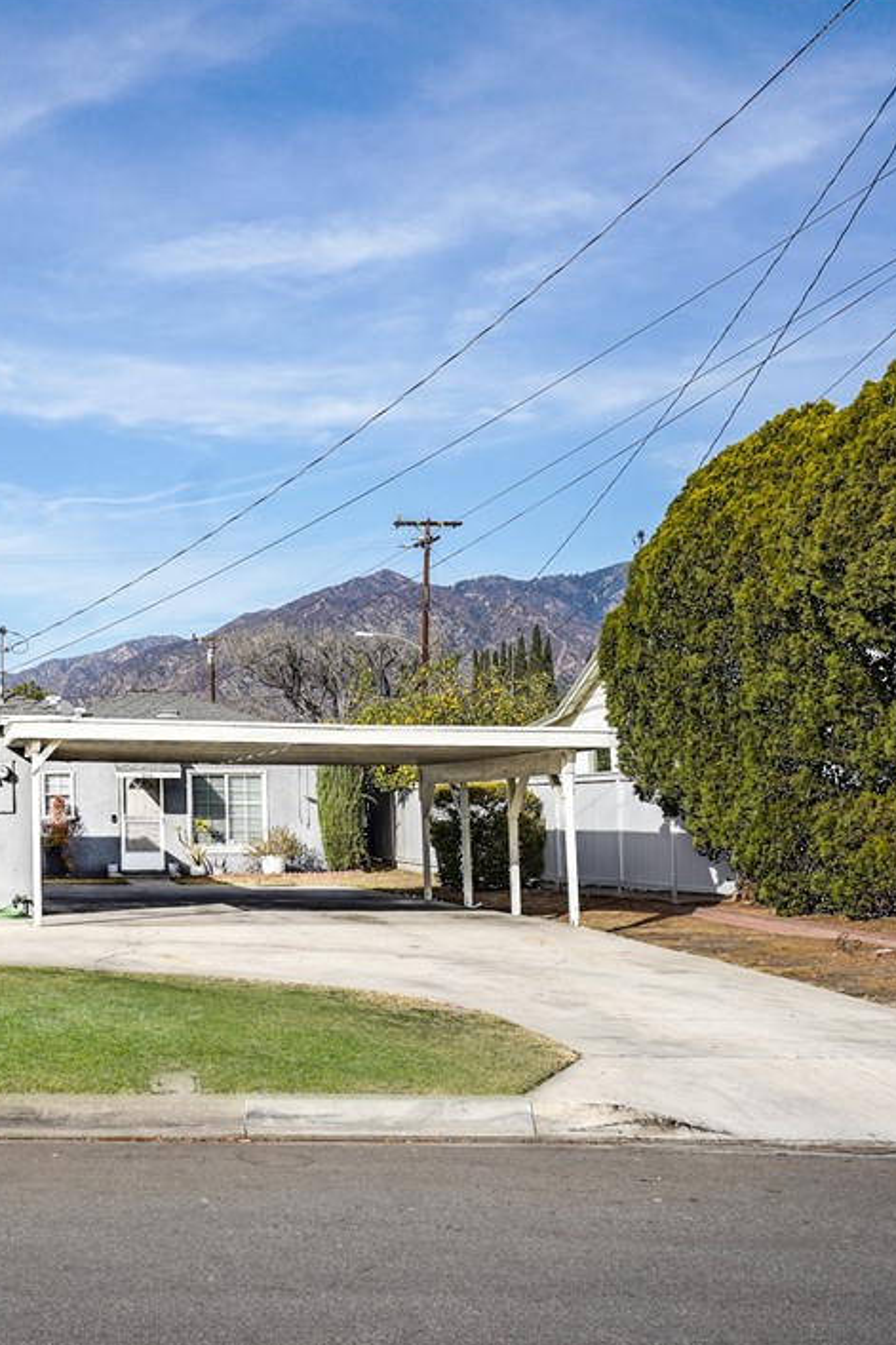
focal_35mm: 43
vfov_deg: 45.4
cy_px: 676
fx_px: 1606
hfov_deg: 28.4
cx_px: -86
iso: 100
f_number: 5.6
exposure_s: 1/640
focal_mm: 28
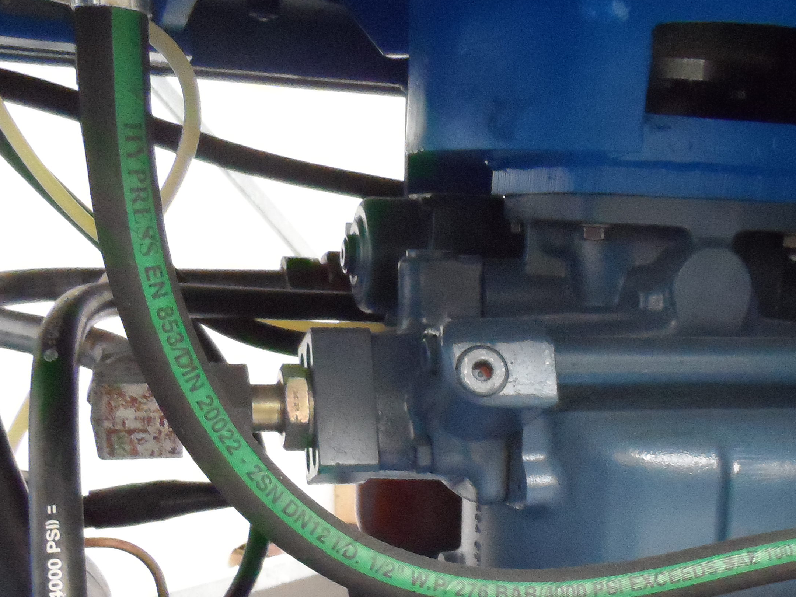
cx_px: 547
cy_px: 533
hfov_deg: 39.1
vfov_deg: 29.1
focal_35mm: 48
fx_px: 1104
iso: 640
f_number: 3.2
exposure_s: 1/30
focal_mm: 4
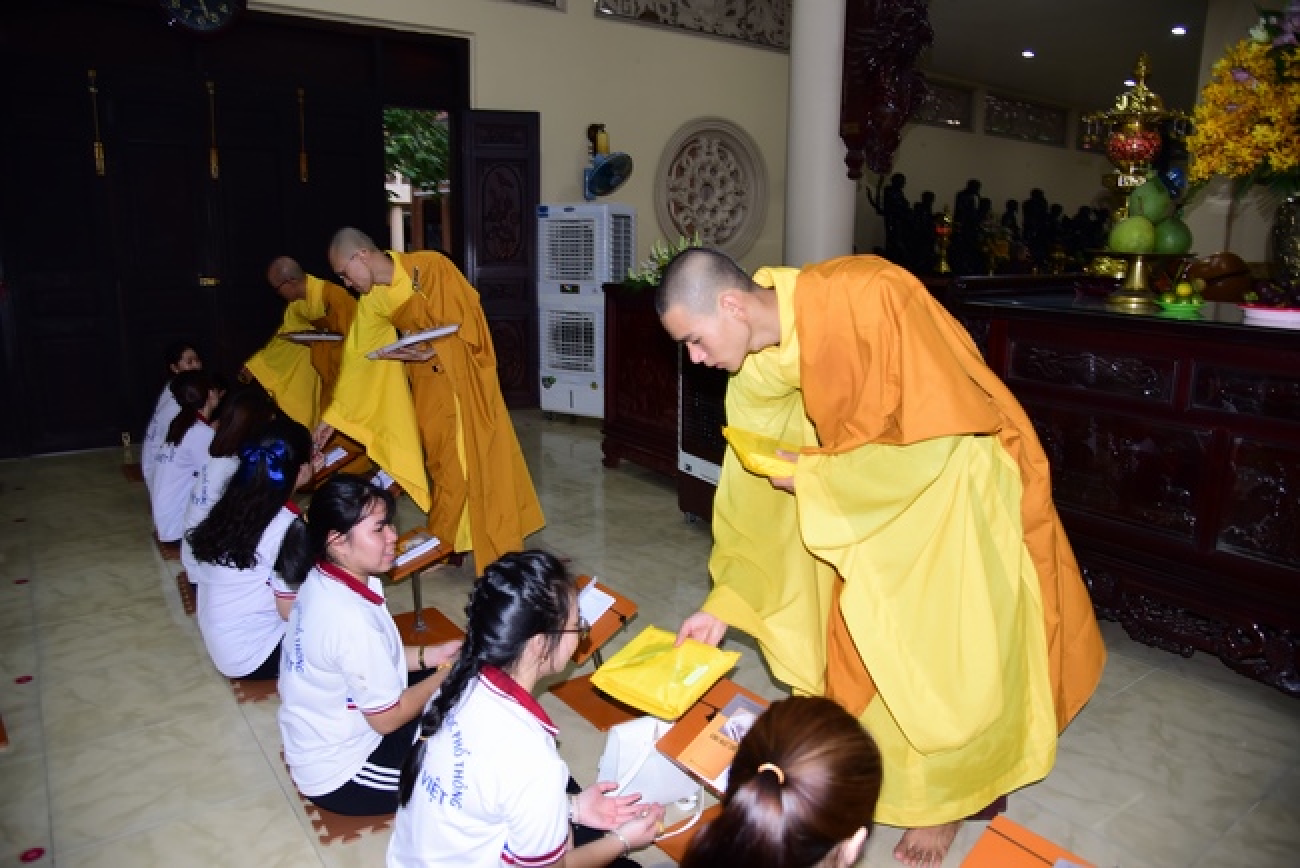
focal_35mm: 24
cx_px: 650
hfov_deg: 73.7
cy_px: 434
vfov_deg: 53.2
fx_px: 867
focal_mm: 24
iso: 800
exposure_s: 1/80
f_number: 4
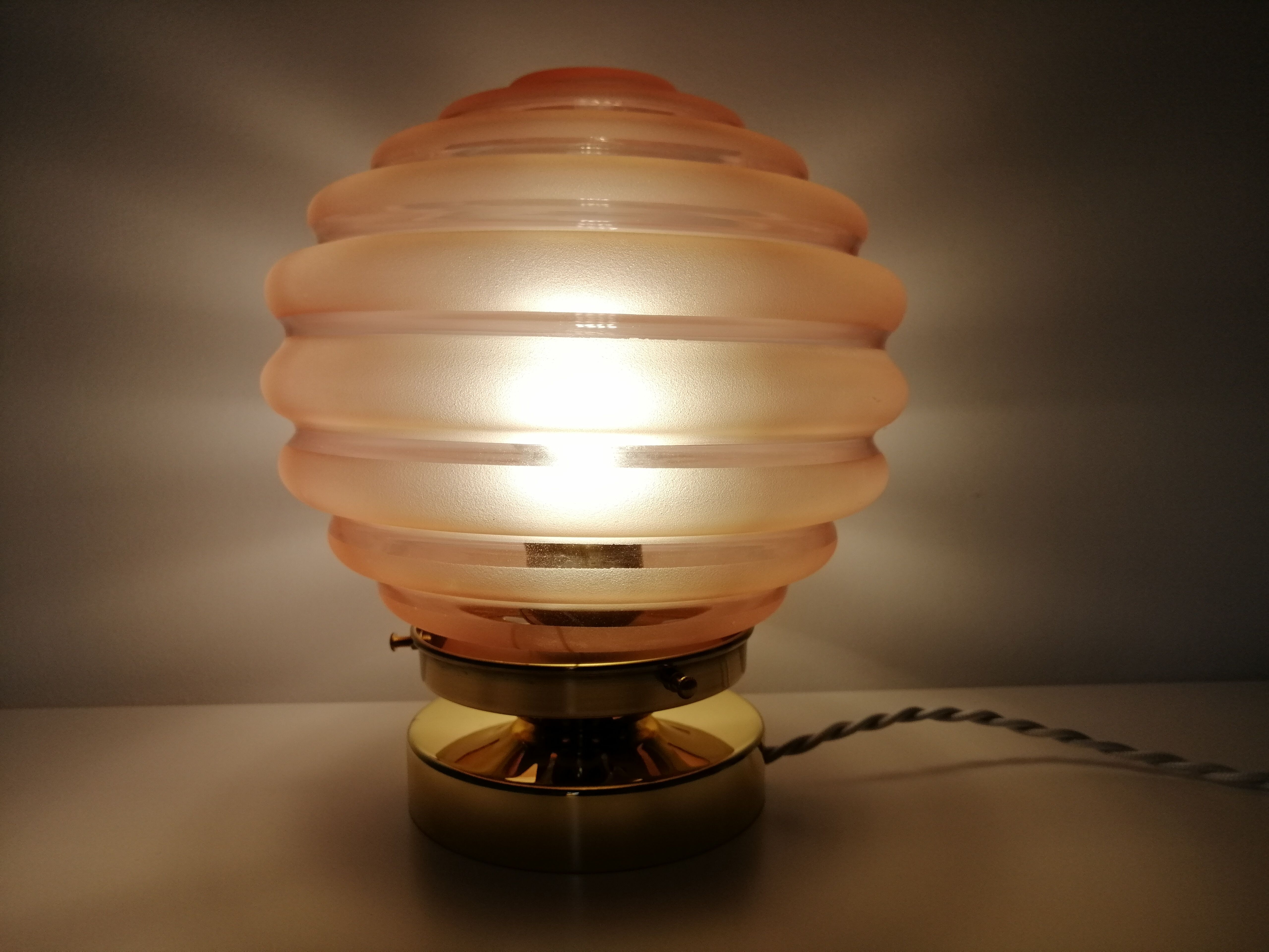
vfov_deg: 51.4
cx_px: 634
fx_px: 990
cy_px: 476
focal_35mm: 27
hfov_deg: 65.3
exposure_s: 1/282
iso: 50
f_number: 1.8
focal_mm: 3.95
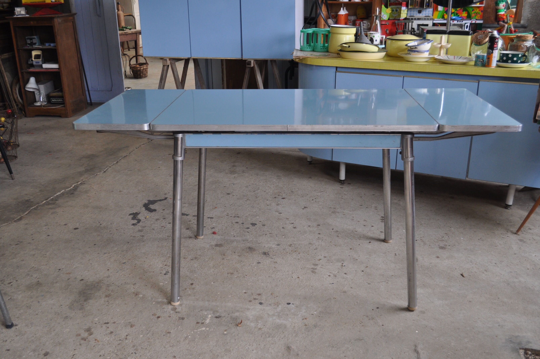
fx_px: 539
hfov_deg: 53.2
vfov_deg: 36.8
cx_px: 270
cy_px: 180
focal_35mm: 36
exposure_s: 1/60
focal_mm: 24
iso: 500
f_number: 4
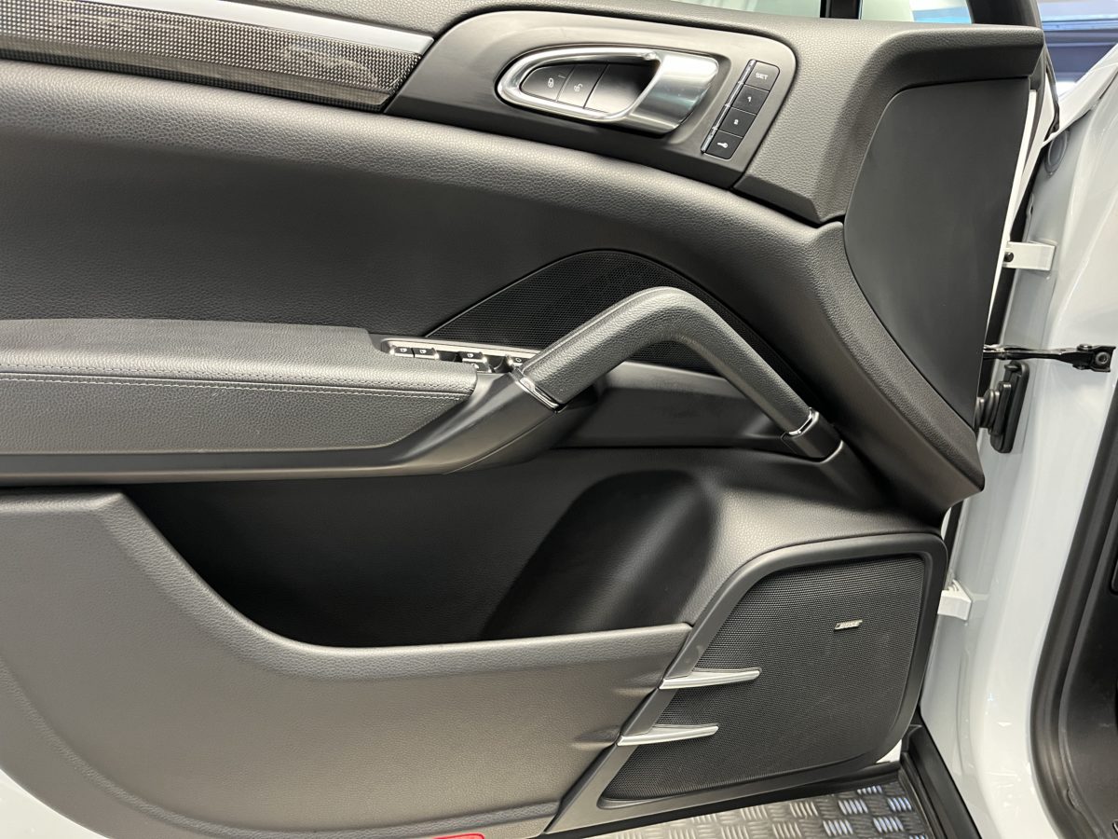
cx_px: 559
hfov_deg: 67.3
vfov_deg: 53.1
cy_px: 420
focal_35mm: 26
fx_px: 840
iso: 320
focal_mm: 5.1
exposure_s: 1/50
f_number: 1.6
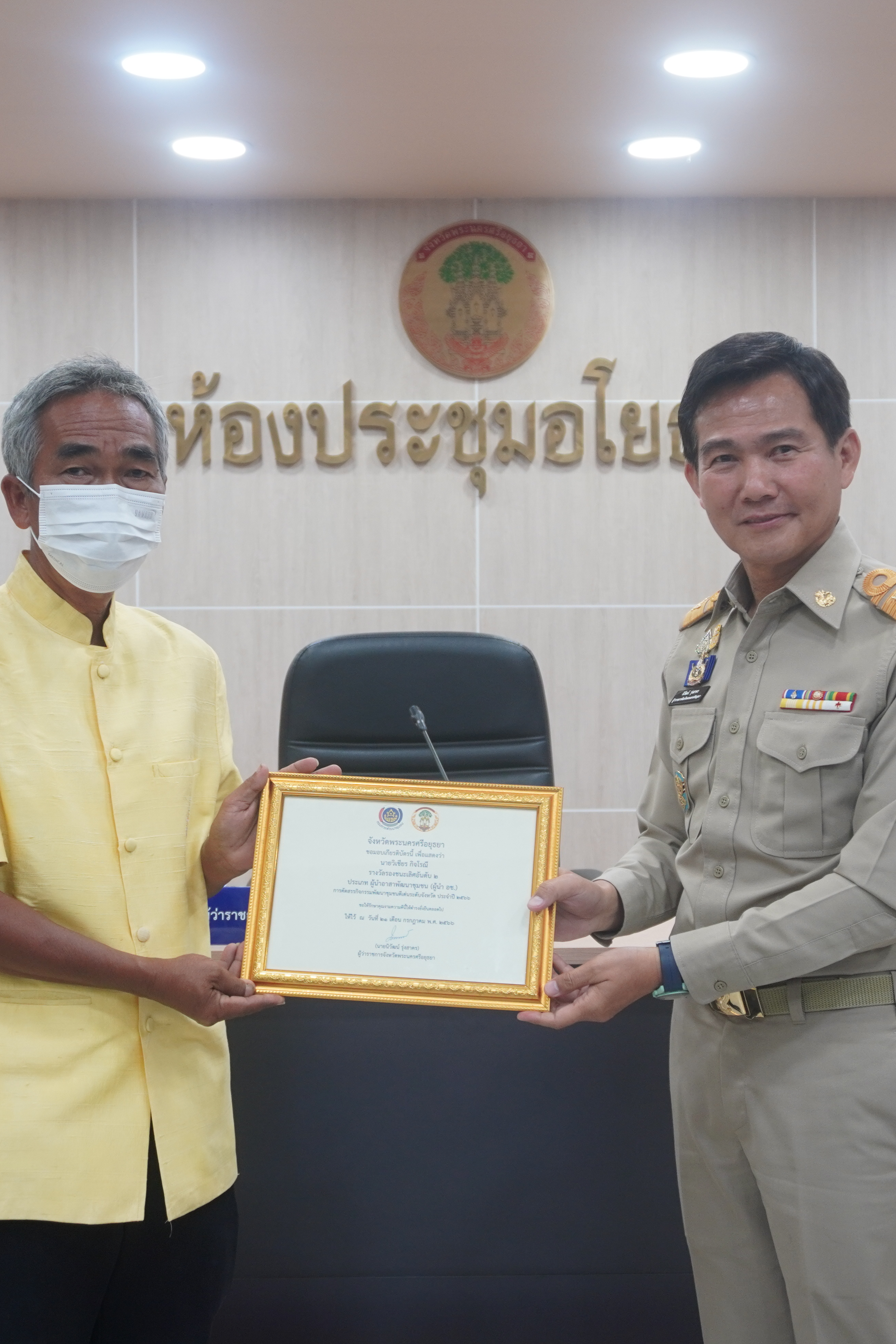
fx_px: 2053
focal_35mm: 55
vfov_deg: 36.2
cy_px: 681
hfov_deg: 24.6
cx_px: 464
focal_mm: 24
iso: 320
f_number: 4.5
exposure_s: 1/40
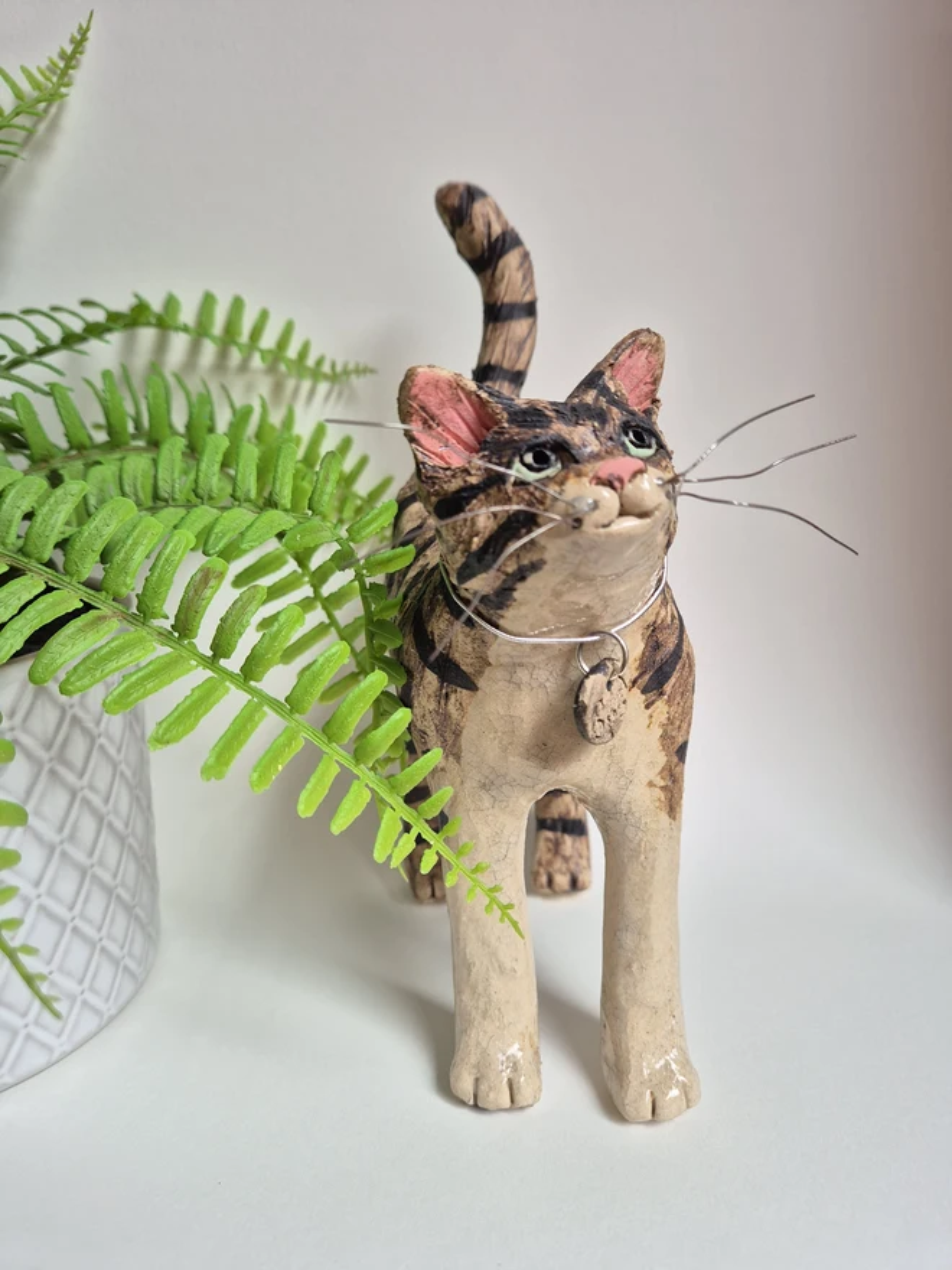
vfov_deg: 73.9
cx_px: 476
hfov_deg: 58.9
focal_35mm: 23
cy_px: 635
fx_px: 843
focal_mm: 5.4
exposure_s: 1/180
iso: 80
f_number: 1.8
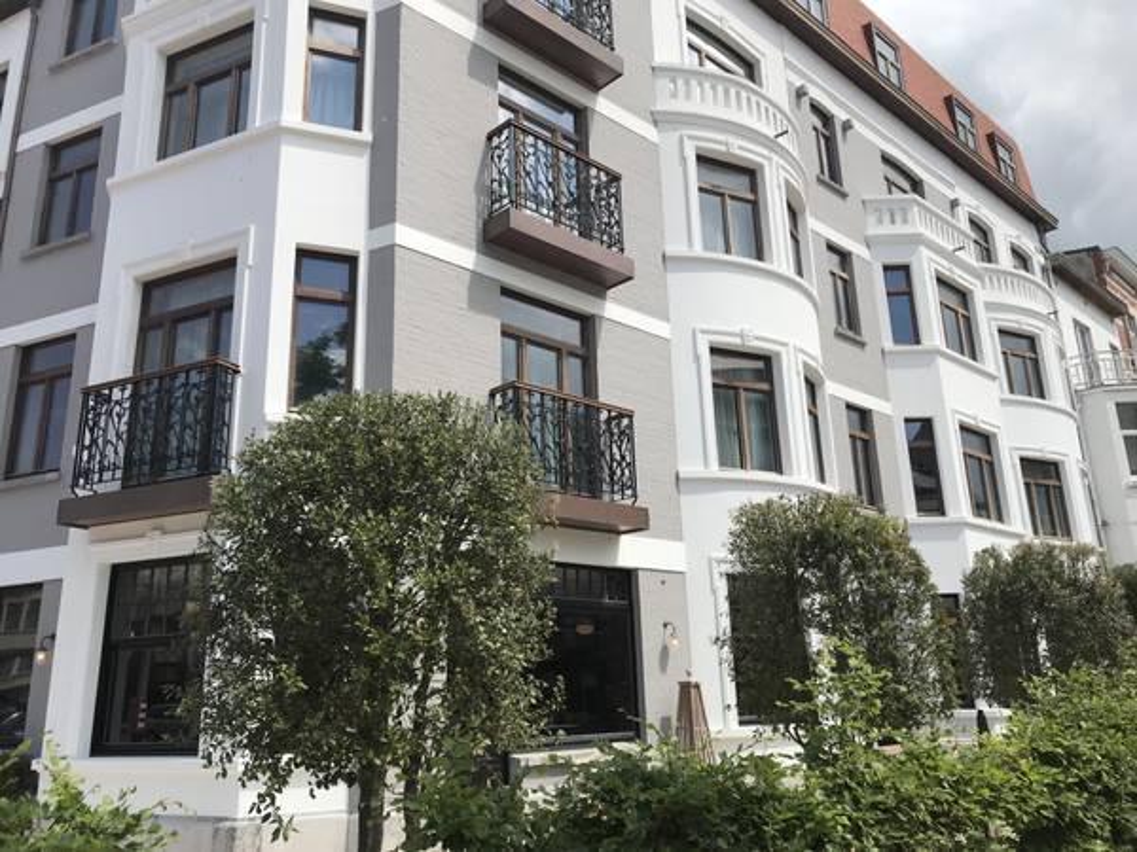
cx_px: 568
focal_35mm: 28
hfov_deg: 63.4
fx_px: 920
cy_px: 426
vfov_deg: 49.7
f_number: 1.8
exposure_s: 1/2336
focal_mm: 3.99
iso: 20
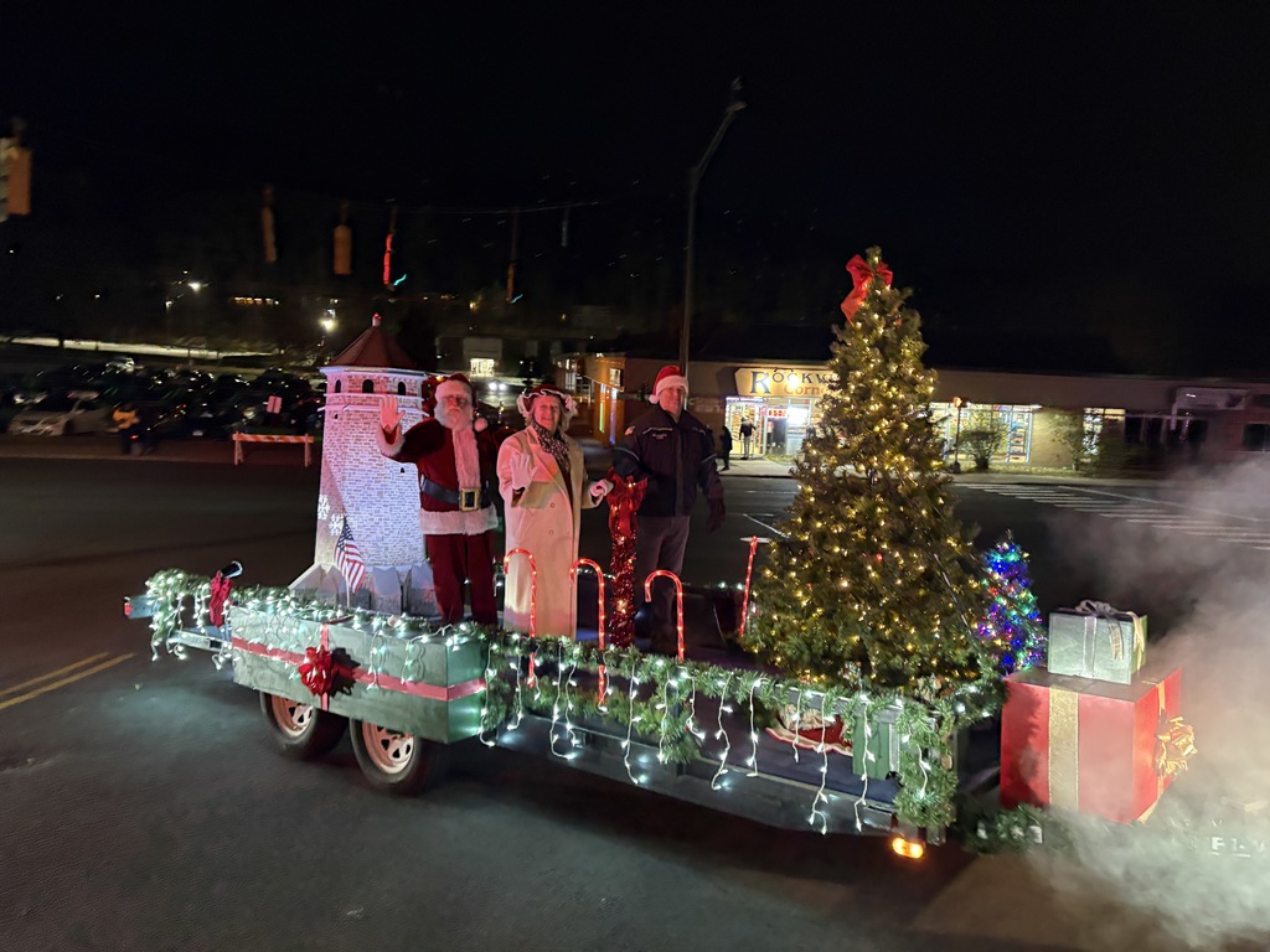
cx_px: 635
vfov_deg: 53.1
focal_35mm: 26
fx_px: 954
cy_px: 476
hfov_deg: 67.3
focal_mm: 5.96
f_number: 1.6
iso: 500
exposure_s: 1/25
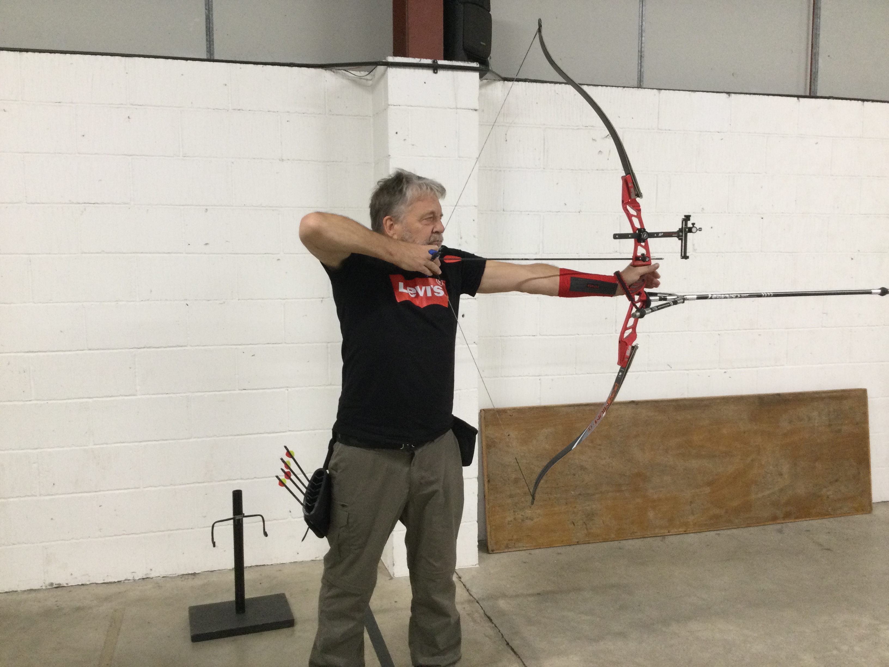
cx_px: 444
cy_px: 334
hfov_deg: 58.4
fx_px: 796
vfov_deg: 45.4
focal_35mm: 31
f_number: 2.4
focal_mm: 3.3
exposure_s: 1/33
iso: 125
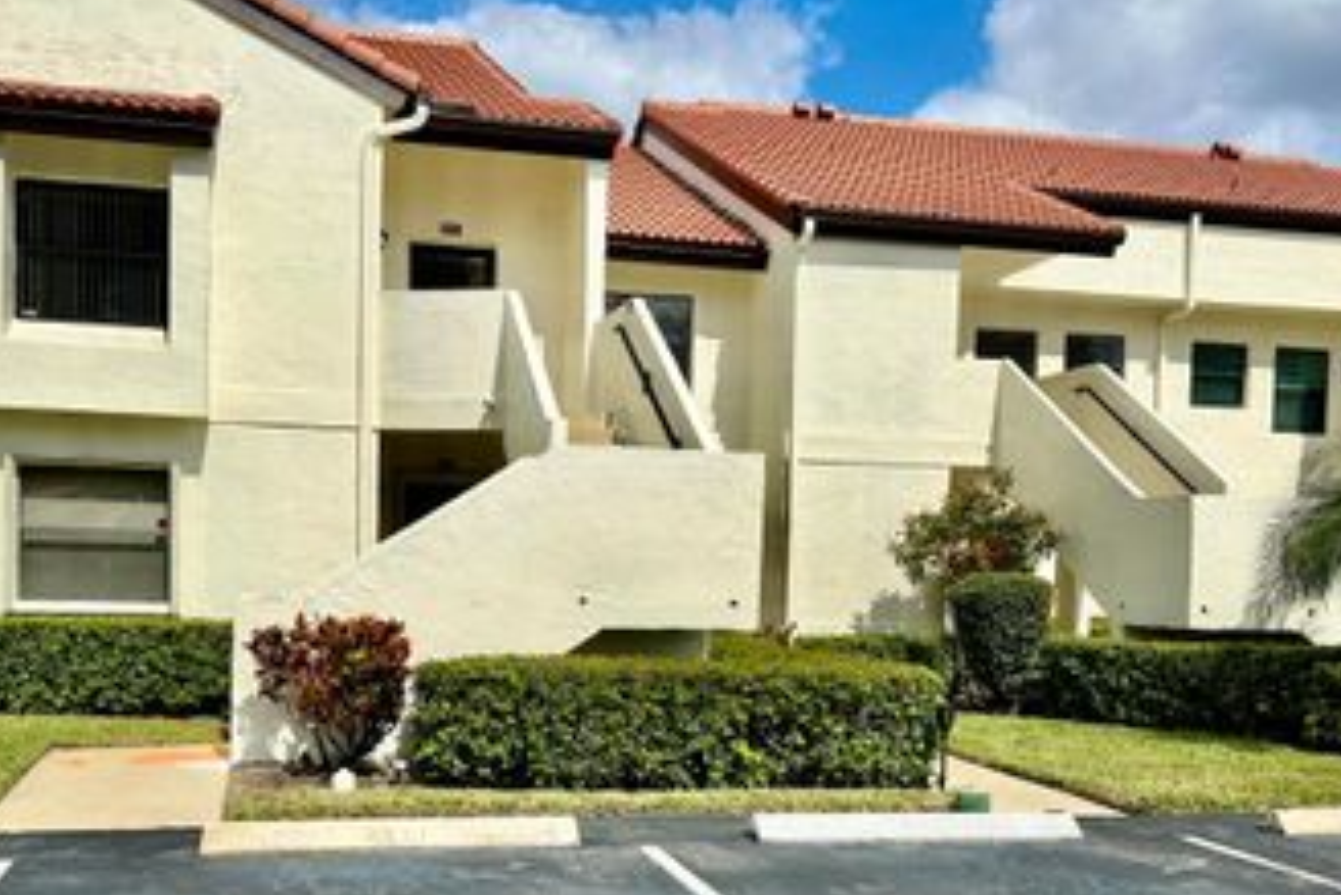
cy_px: 631
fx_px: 1416
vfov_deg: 34.6
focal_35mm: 38
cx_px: 609
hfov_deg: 50.6
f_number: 1.78
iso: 80
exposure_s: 1/9709
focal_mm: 6.86
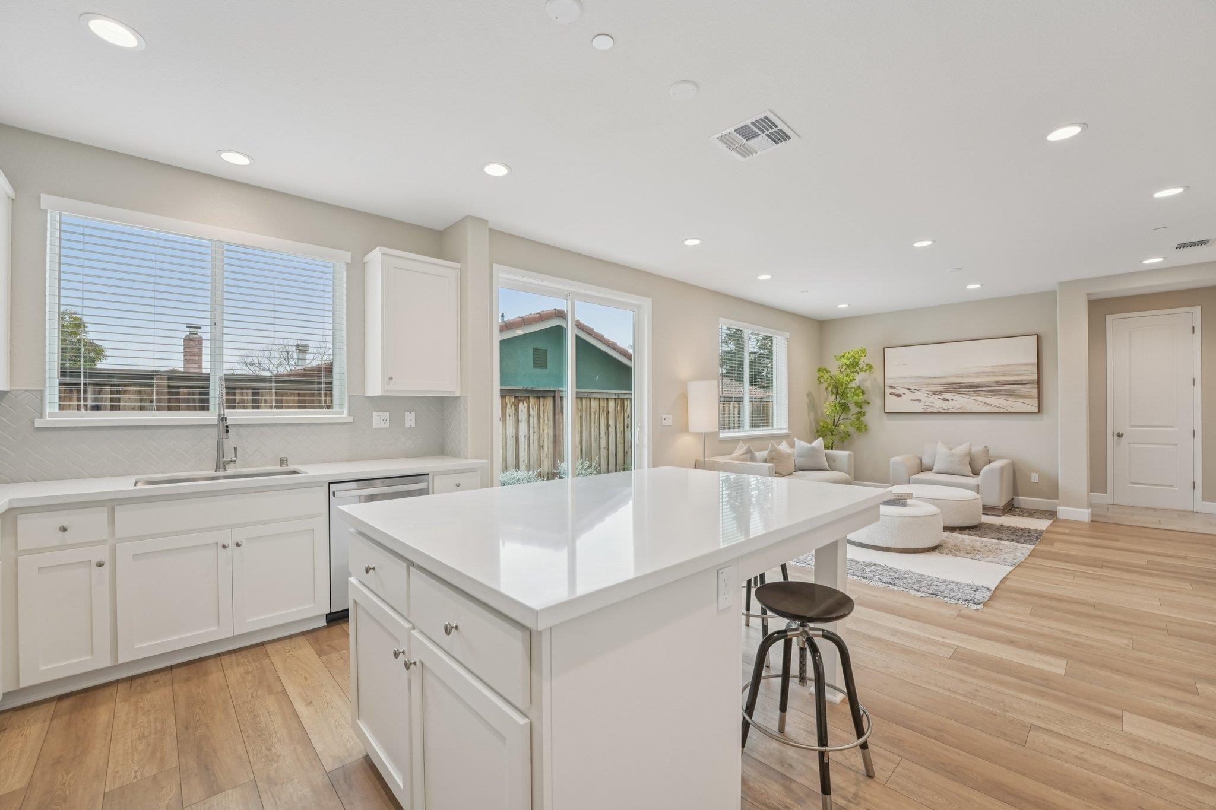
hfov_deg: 104.3
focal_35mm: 14
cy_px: 405
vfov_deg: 81.2
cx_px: 608
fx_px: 473
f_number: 8
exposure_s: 1/50
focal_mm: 14
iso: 800
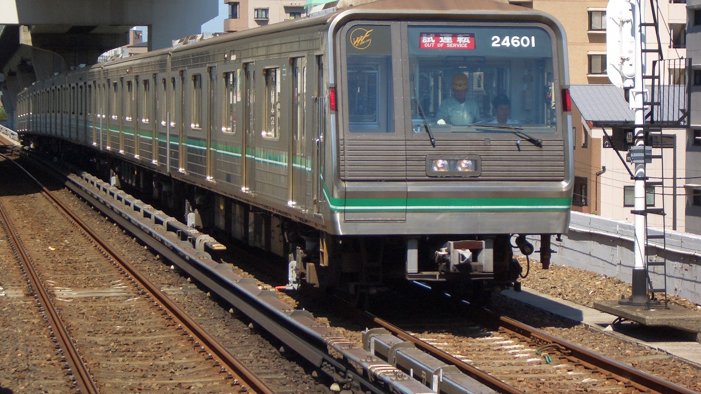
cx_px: 351
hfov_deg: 18.6
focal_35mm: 115
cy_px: 174
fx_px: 2138
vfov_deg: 10.5
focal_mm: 17.4
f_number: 4.8
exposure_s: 1/250
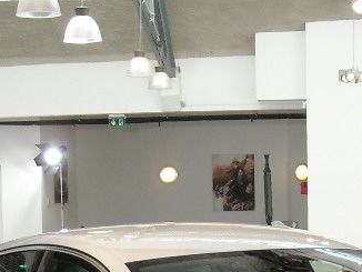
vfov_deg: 10.4
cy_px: 389
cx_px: 177
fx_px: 1444
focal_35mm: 138
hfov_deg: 14.3
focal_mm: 7.1
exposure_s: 1/154
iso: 227
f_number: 3.1
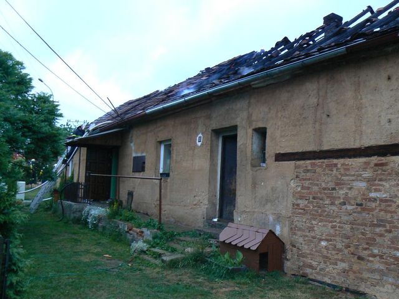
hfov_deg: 51.4
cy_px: 150
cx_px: 200
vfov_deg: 39.7
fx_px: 415
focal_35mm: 36
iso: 200
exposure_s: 1/30
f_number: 2.8
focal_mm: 6
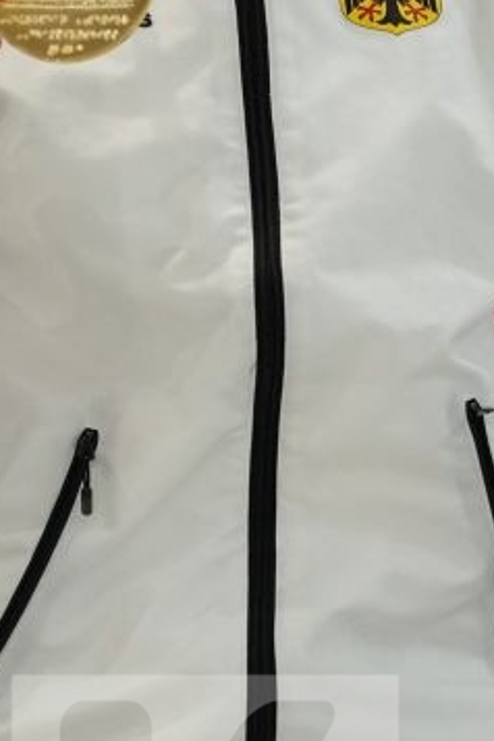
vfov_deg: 2.0
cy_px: 127
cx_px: 205
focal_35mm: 1007
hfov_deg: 1.4
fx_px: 20726
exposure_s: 1/500
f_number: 2.8
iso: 1600
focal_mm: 200
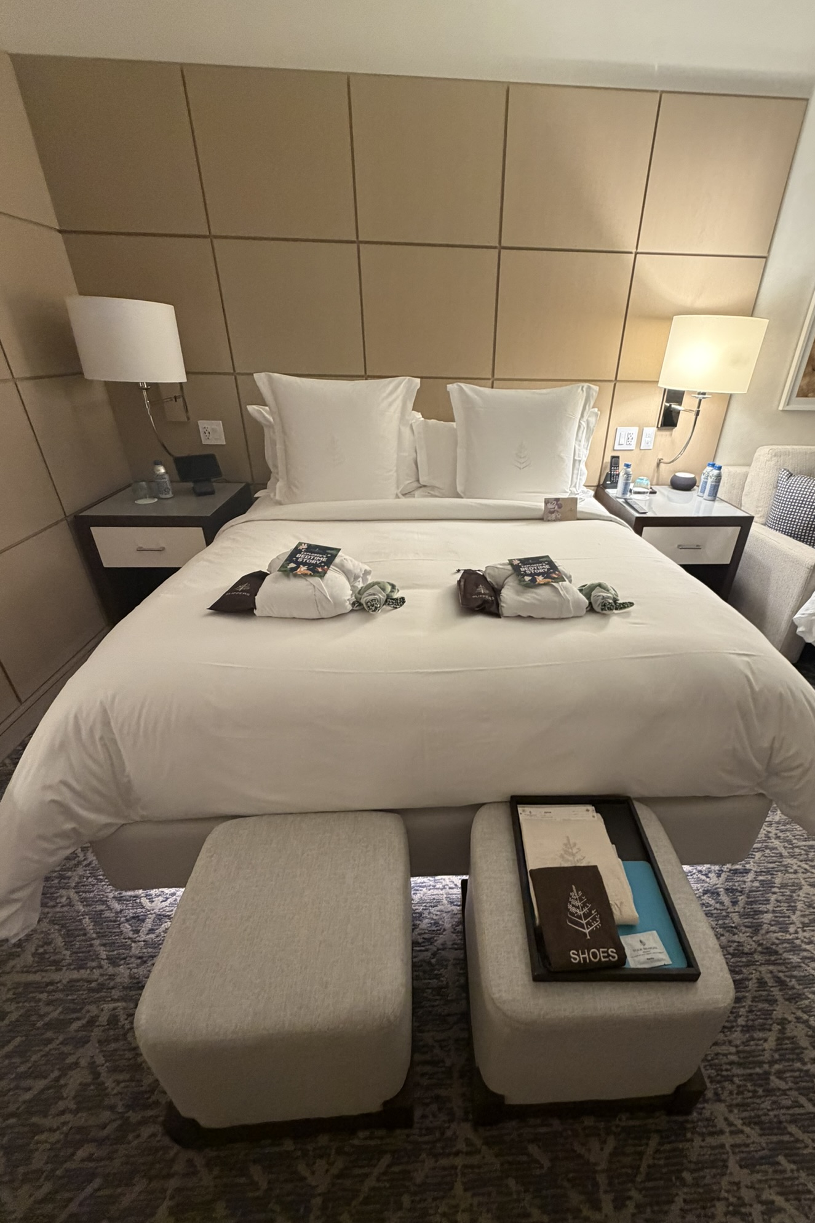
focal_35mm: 15
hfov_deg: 77.0
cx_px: 453
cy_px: 627
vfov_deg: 100.4
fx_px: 509
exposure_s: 1/60
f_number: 2.2
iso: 400
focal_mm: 2.22
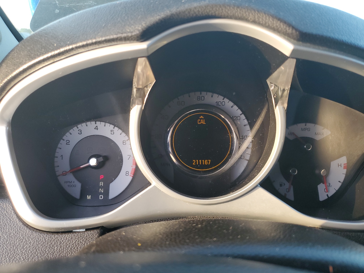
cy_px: 136
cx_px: 182
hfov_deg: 67.3
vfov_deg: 53.1
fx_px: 273
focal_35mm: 26
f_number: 1.5
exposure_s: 1/120
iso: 64
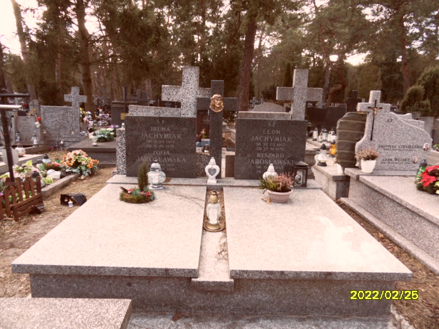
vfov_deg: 56.8
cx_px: 220
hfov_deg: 71.6
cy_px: 164
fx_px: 304
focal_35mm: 24
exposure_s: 1/60
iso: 100
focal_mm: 3.9
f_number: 3.2
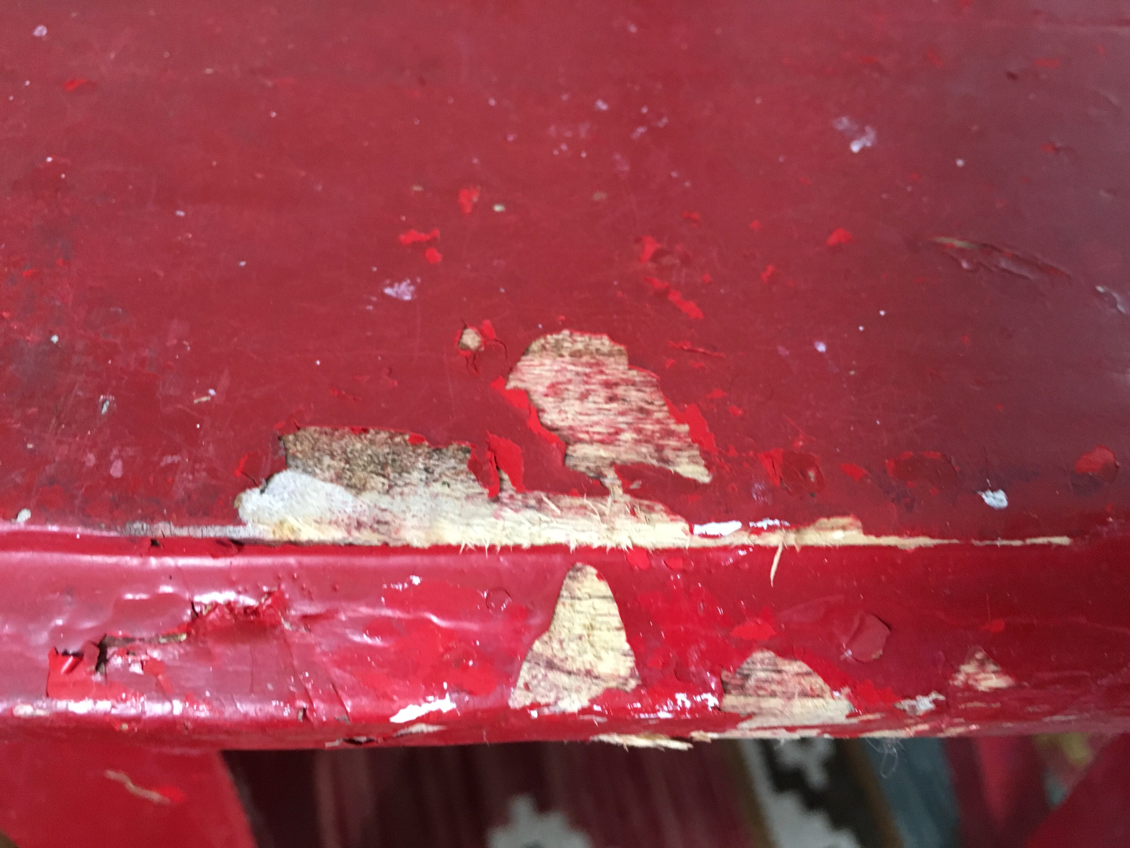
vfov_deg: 48.2
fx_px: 947
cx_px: 565
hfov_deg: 61.7
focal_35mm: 29
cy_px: 424
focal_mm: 4.15
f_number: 2.2
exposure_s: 1/20
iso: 200
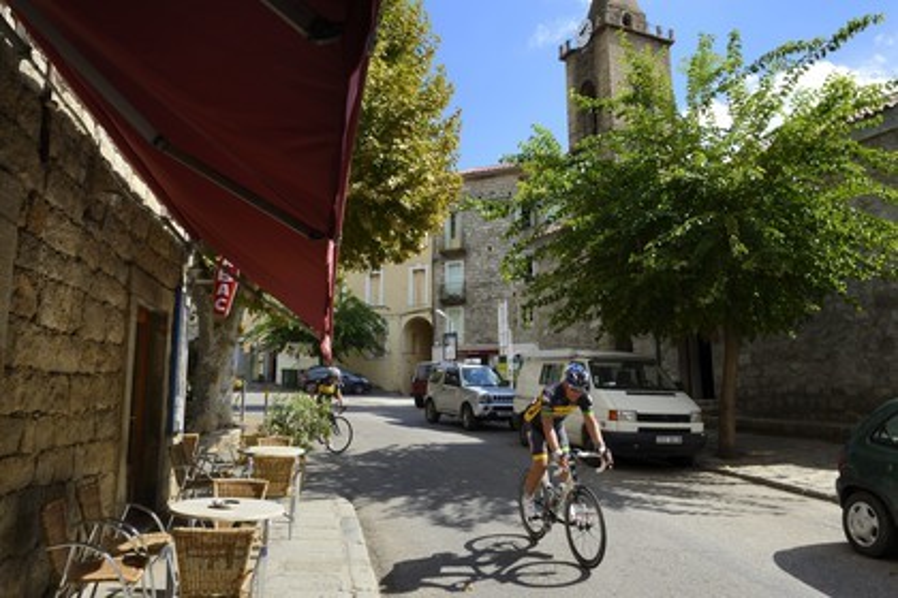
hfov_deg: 73.7
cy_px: 299
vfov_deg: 53.1
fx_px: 599
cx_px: 449
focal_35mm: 24
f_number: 13
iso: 400
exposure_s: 1/200
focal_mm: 24
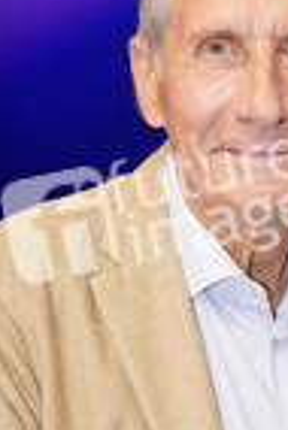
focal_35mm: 104
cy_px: 363
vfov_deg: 19.4
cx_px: 246
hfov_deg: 13.1
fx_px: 1245
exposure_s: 1/125
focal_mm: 37
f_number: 5.6
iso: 2000
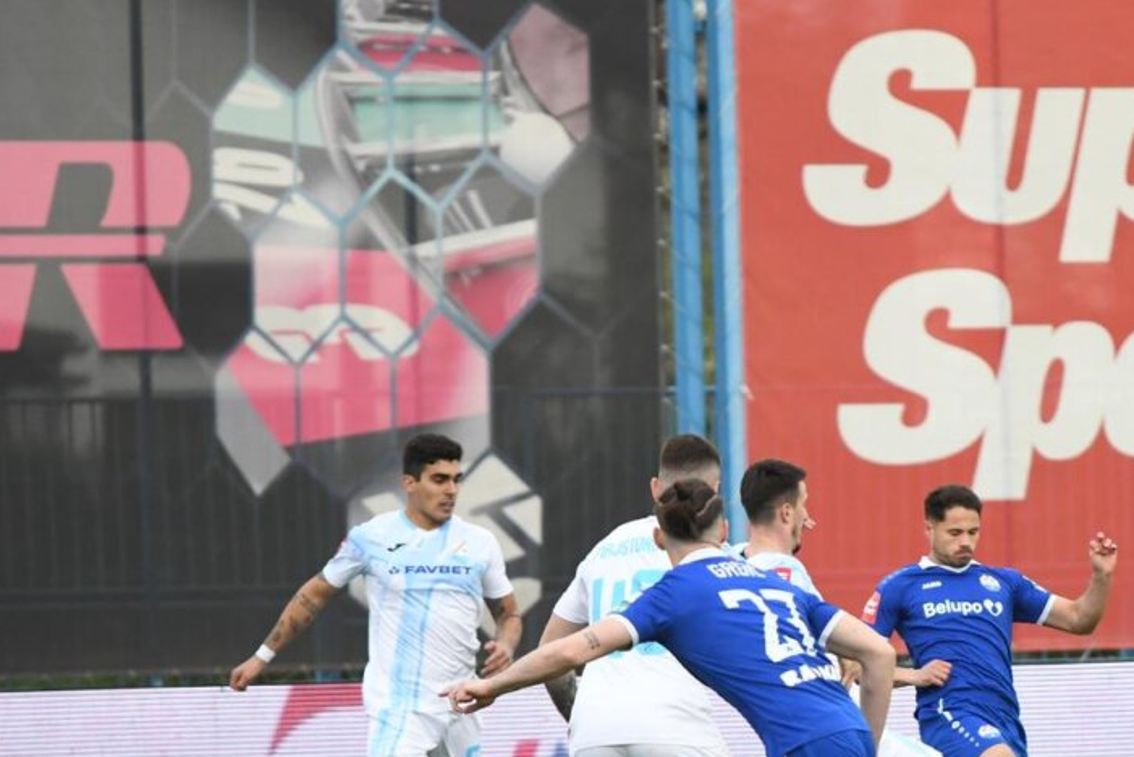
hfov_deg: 3.8
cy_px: 594
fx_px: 16985
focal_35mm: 539
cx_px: 946
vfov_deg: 2.6
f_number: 4
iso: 1600
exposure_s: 1/2500
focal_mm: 200
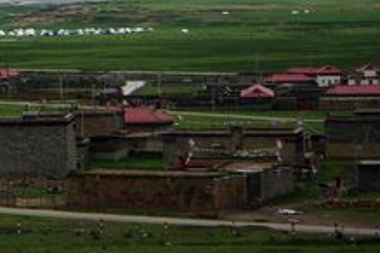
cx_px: -213
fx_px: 2934
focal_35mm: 278
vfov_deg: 4.9
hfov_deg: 7.3
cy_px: -66
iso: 200
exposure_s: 1/1000
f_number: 5.6
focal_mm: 57.5
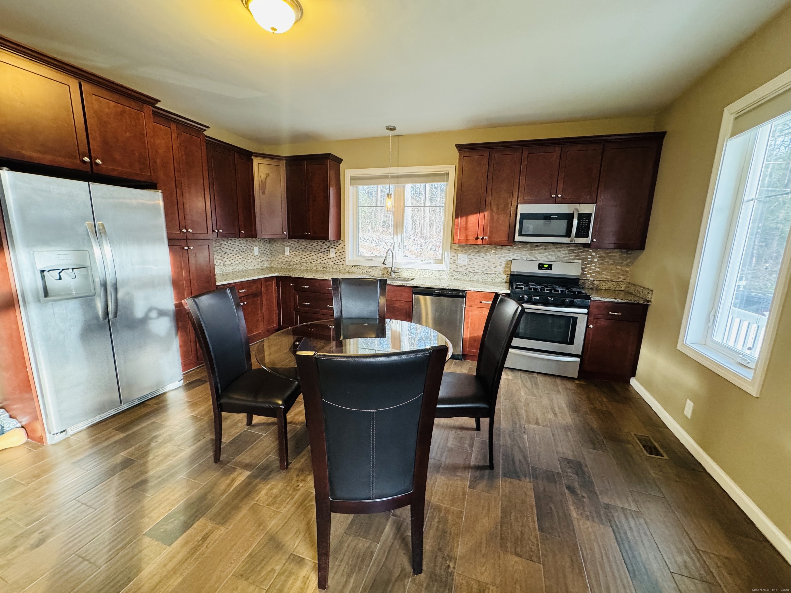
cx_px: 396
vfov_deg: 85.7
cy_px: 296
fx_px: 320
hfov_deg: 102.1
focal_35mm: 14
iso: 400
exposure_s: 1/60
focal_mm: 2.22
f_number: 2.2
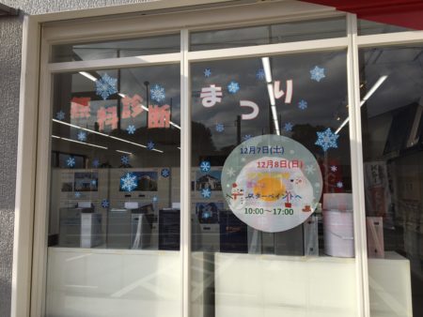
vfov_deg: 48.3
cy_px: 158
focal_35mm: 29
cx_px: 212
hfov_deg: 61.6
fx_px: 355
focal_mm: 4.15
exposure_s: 1/1451
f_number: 2.2
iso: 25
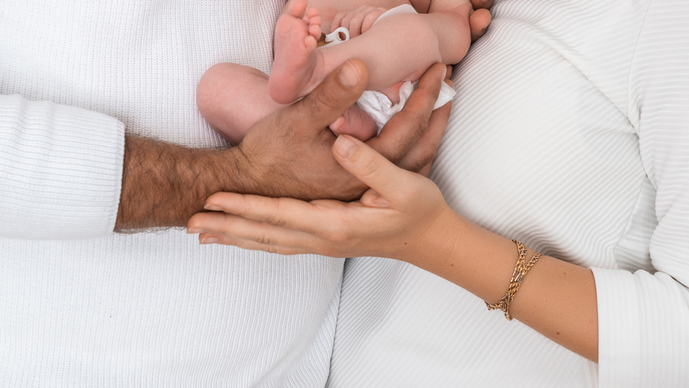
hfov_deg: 22.2
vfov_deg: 12.2
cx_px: 351
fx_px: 1754
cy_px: -124
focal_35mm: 96
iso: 100
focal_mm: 50
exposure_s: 1/250
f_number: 6.3
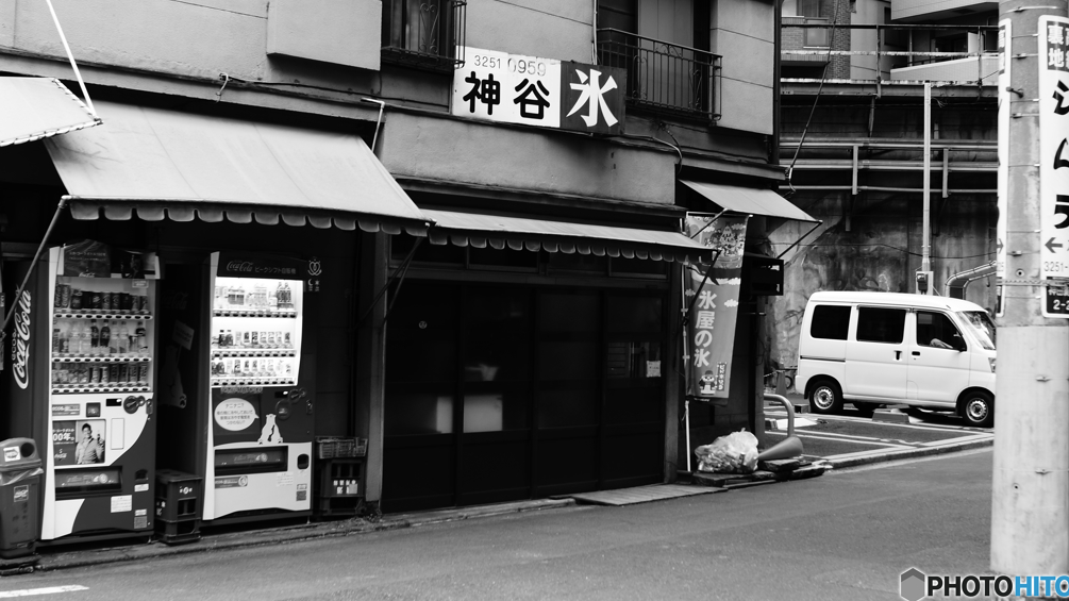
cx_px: 541
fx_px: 1360
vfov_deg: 24.9
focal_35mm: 48
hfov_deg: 42.9
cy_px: 253
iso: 100
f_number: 3.2
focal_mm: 30
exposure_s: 1/25
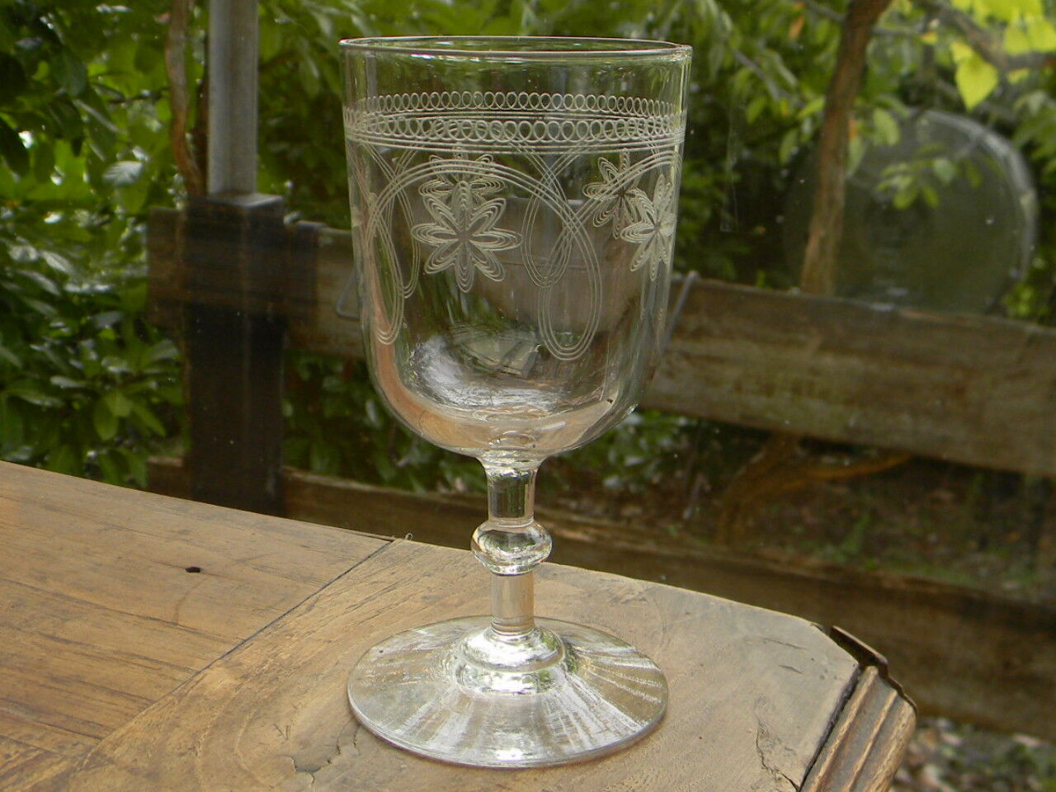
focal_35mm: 28
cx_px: 528
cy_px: 396
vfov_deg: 49.7
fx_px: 854
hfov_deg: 63.4
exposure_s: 1/100
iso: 80
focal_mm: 5
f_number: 3.5
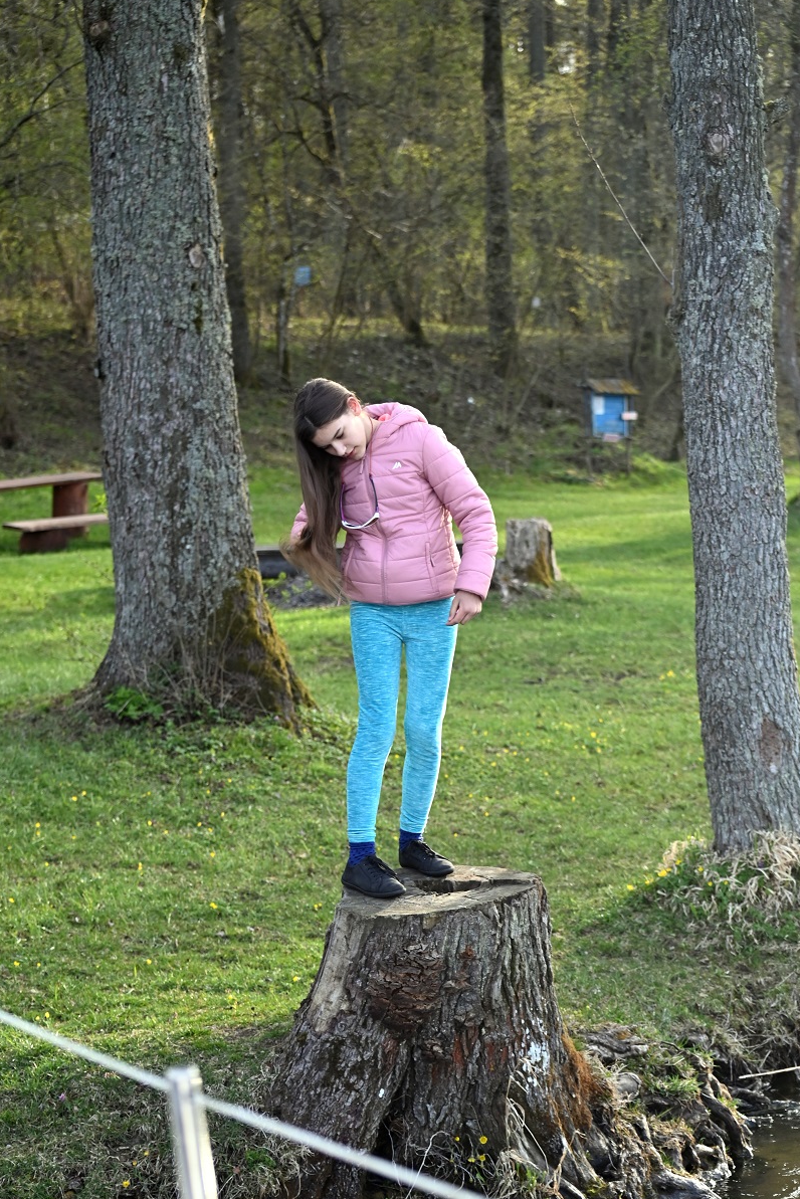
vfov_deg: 23.1
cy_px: 643
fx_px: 2931
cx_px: 388
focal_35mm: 88
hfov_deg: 15.5
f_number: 4.5
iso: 400
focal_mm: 70
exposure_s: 1/400
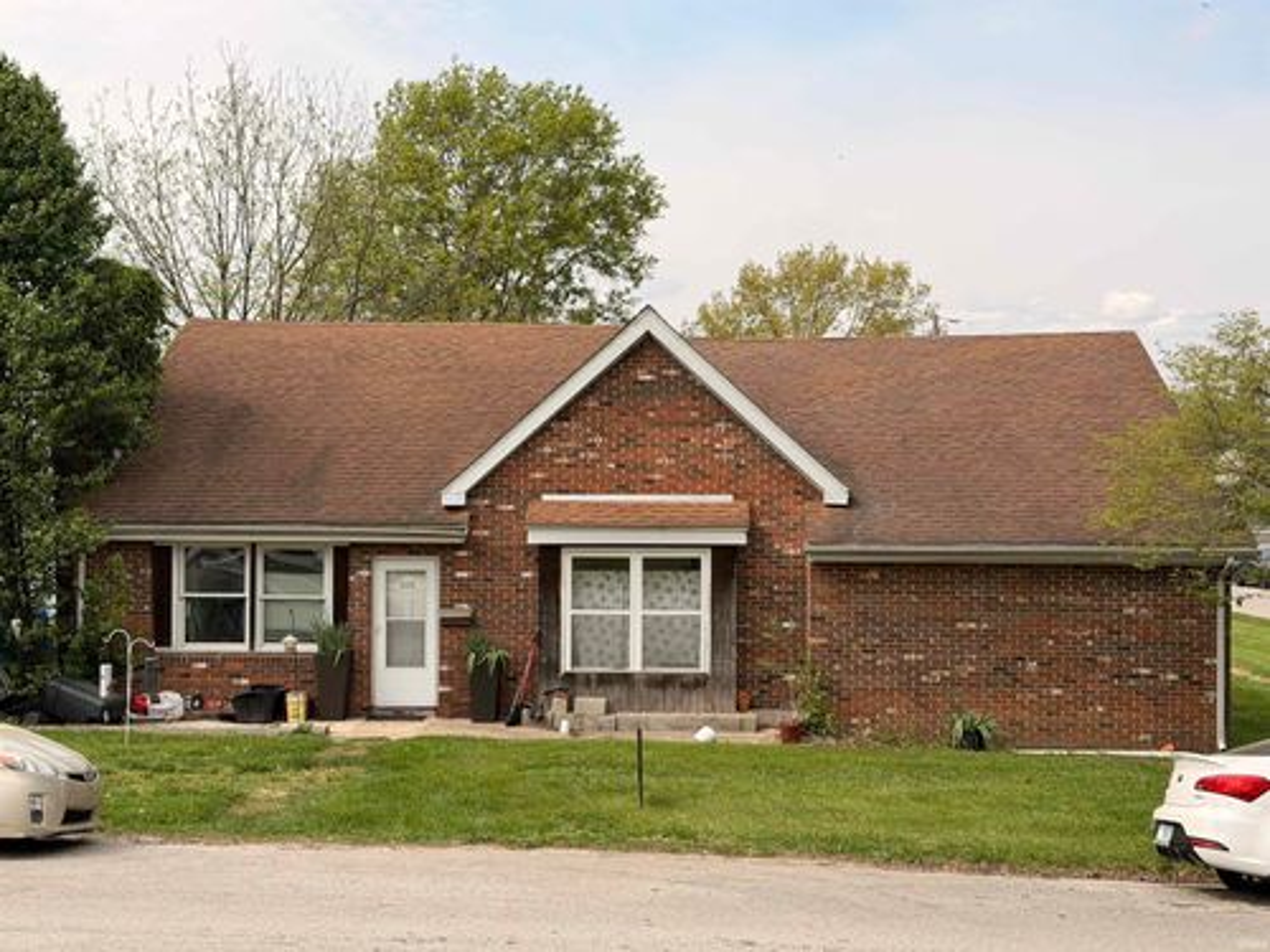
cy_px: 476
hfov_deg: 39.7
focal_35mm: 48
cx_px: 635
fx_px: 1761
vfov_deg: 30.3
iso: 64
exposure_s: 1/4098
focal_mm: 6.76
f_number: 1.78
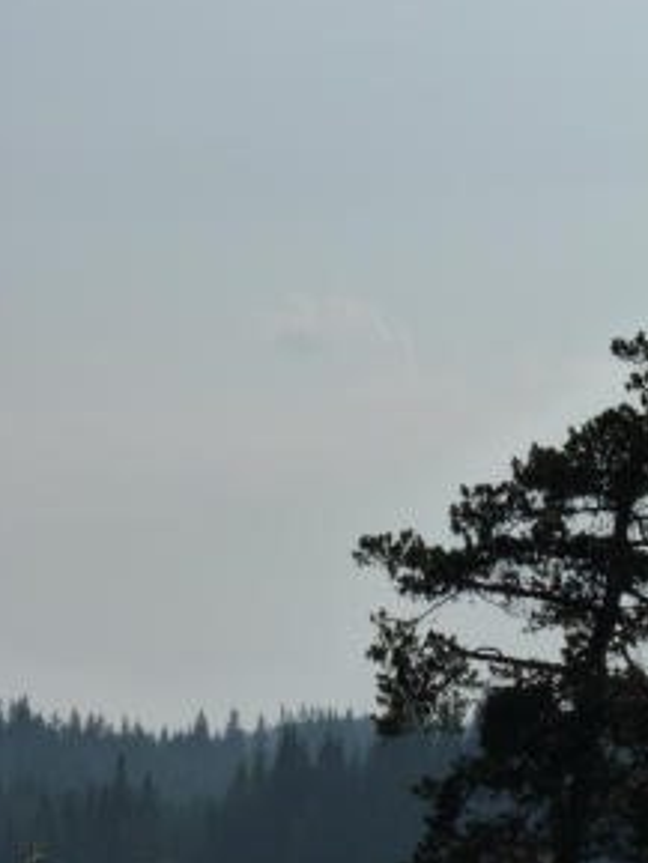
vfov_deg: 5.9
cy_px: 651
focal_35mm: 334
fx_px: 8330
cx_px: 526
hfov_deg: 4.5
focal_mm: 35.6
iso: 125
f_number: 8
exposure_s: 1/800
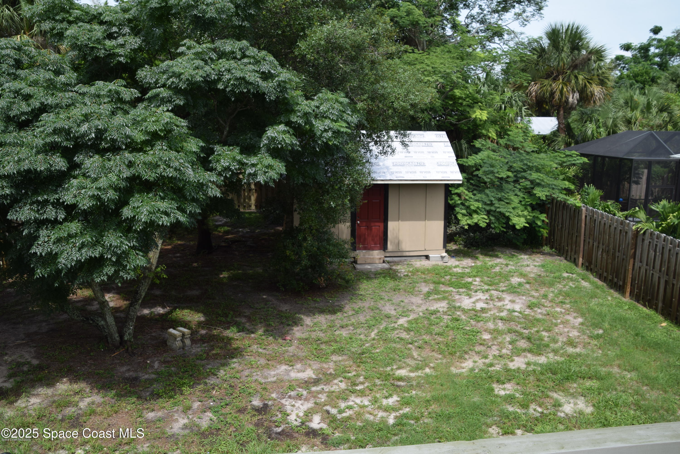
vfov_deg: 43.6
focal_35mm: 30
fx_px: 567
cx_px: 340
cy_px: 227
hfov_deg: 61.9
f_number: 9
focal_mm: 20
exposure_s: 1/200
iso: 100
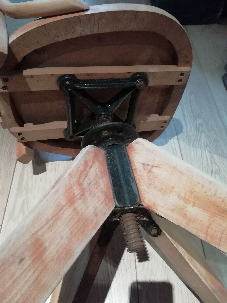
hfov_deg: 53.1
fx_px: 227
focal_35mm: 26
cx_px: 114
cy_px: 152
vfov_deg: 67.3
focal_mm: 3.46
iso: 500
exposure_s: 1/25
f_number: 2.2
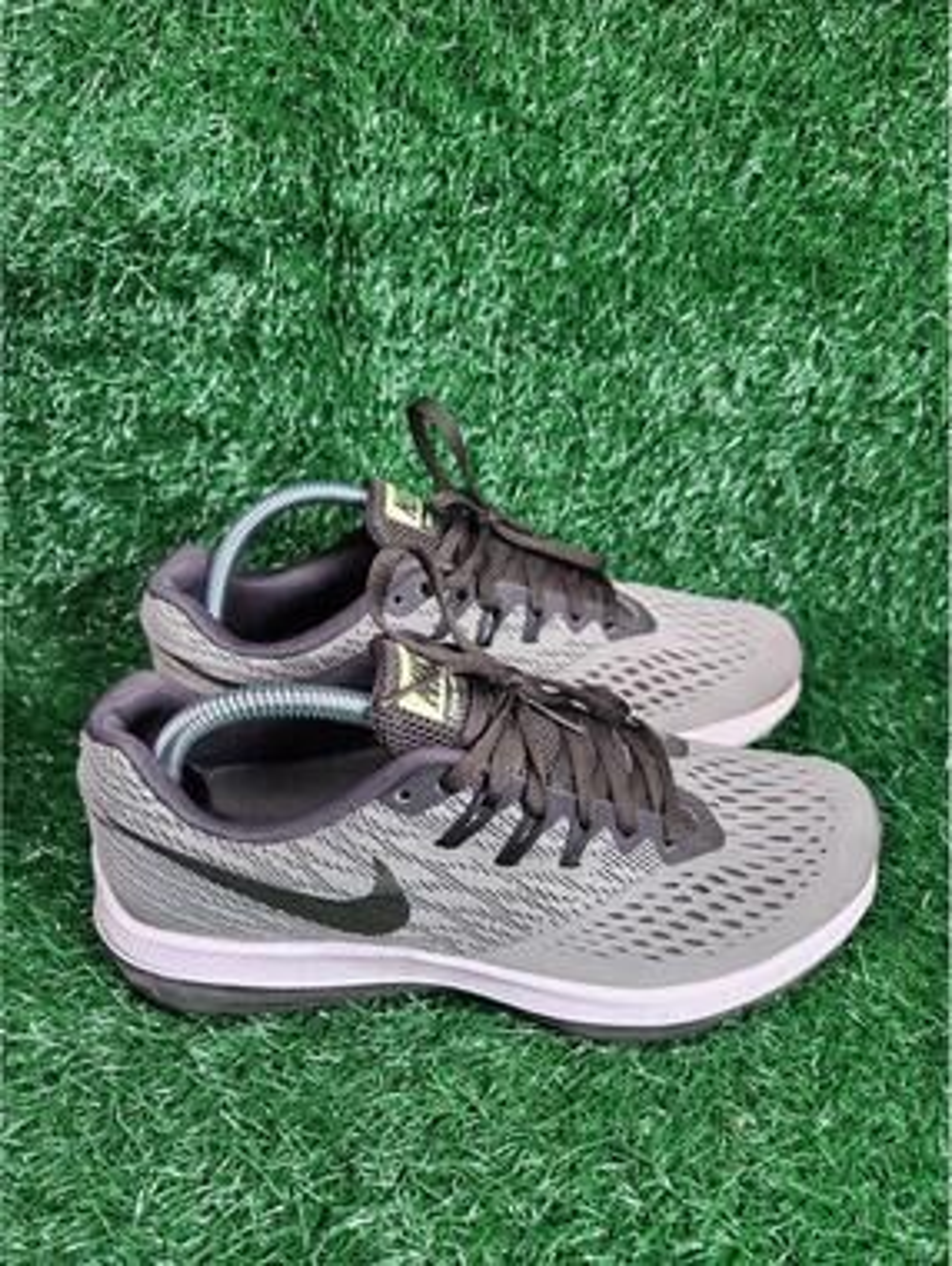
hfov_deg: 59.0
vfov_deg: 73.9
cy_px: 633
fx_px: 842
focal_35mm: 23
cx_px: 476
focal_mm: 5.4
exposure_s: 1/120
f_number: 1.8
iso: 200
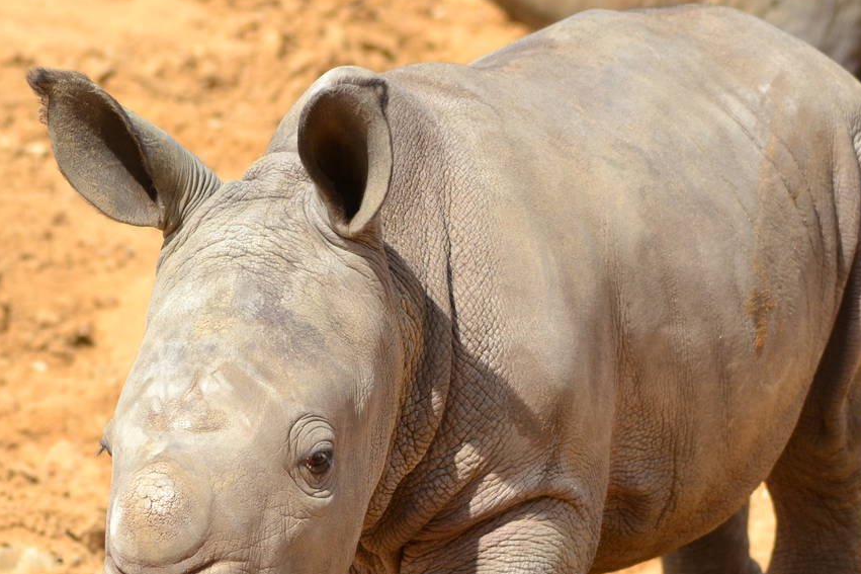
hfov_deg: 3.8
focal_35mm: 536
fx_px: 12816
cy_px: 498
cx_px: 450
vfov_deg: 2.6
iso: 400
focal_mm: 190
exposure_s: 1/1250
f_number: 5.3
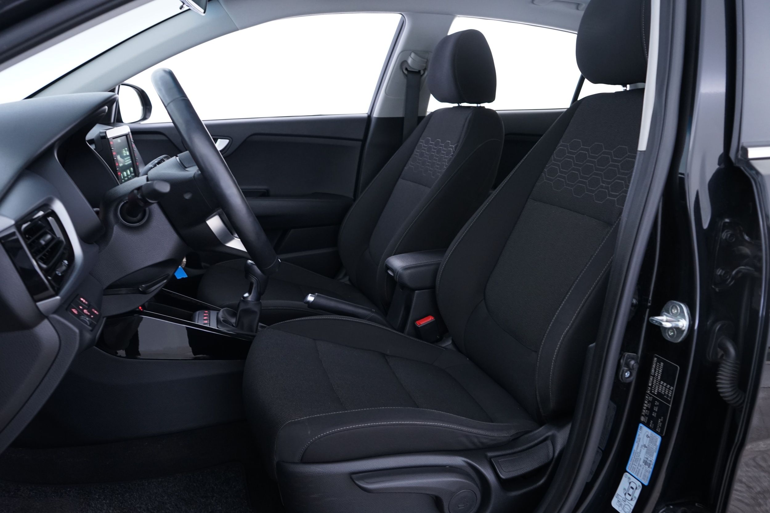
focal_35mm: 29
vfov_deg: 45.0
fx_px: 620
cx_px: 385
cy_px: 256
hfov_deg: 63.7
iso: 1000
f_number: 5.6
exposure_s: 1/5
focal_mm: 29
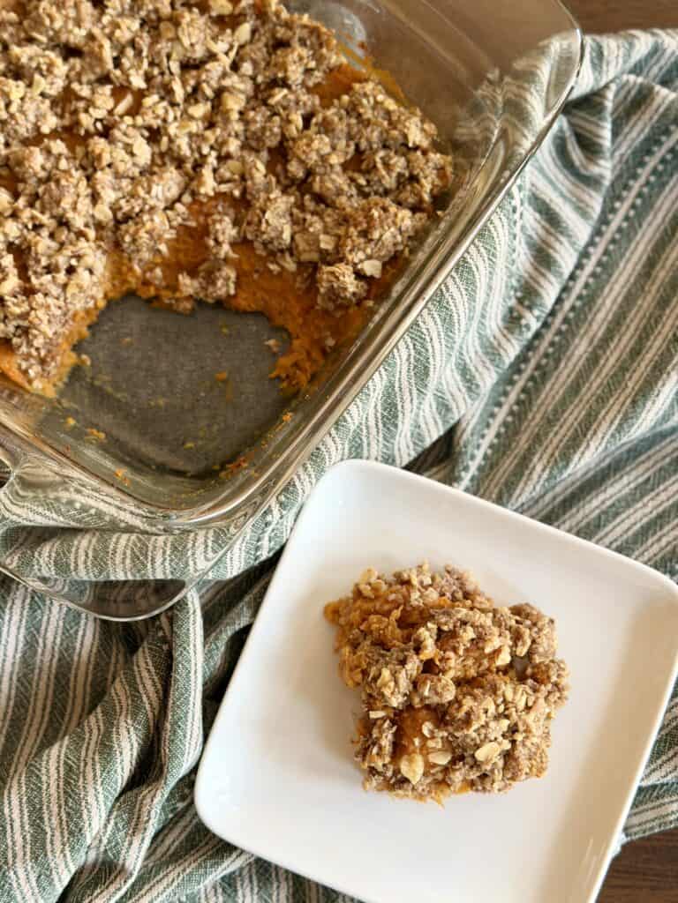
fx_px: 1254
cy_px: 452
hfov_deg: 30.3
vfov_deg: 39.7
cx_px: 339
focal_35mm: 48
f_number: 1.78
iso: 200
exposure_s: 1/60
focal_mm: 6.76
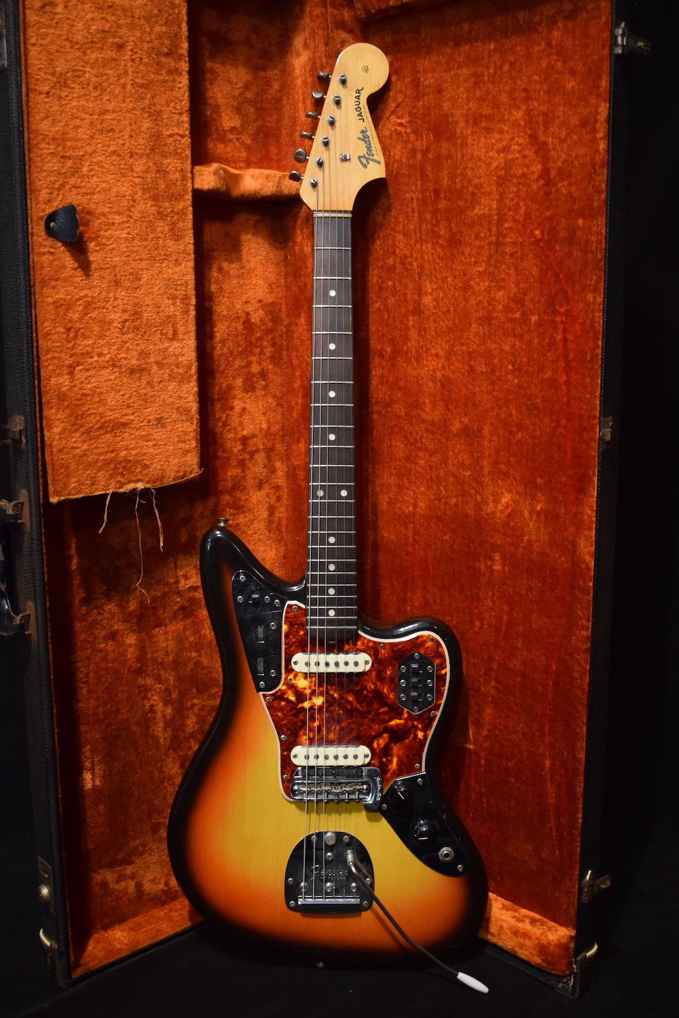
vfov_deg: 53.1
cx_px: 340
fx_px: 1018
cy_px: 509
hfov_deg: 36.9
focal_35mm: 36
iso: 2200
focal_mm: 24
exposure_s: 1/30
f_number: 4
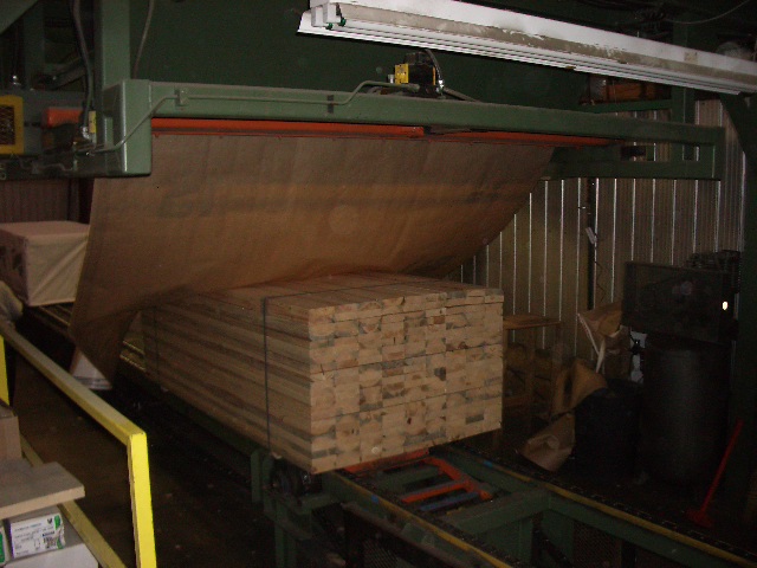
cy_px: 284
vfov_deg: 40.7
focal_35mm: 35
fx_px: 765
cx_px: 378
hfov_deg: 52.6
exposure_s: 1/60
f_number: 2.6
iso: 200
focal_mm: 5.8
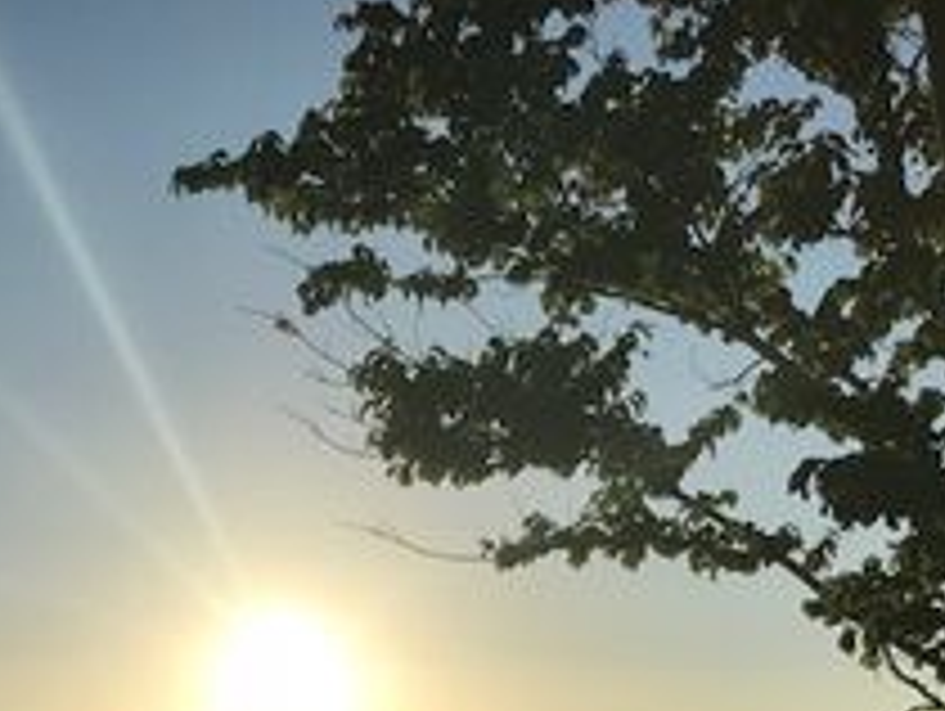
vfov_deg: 21.7
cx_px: 324
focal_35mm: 64
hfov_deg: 30.0
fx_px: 1749
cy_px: 796
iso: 20
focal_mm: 3.99
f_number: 1.8
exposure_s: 1/5319
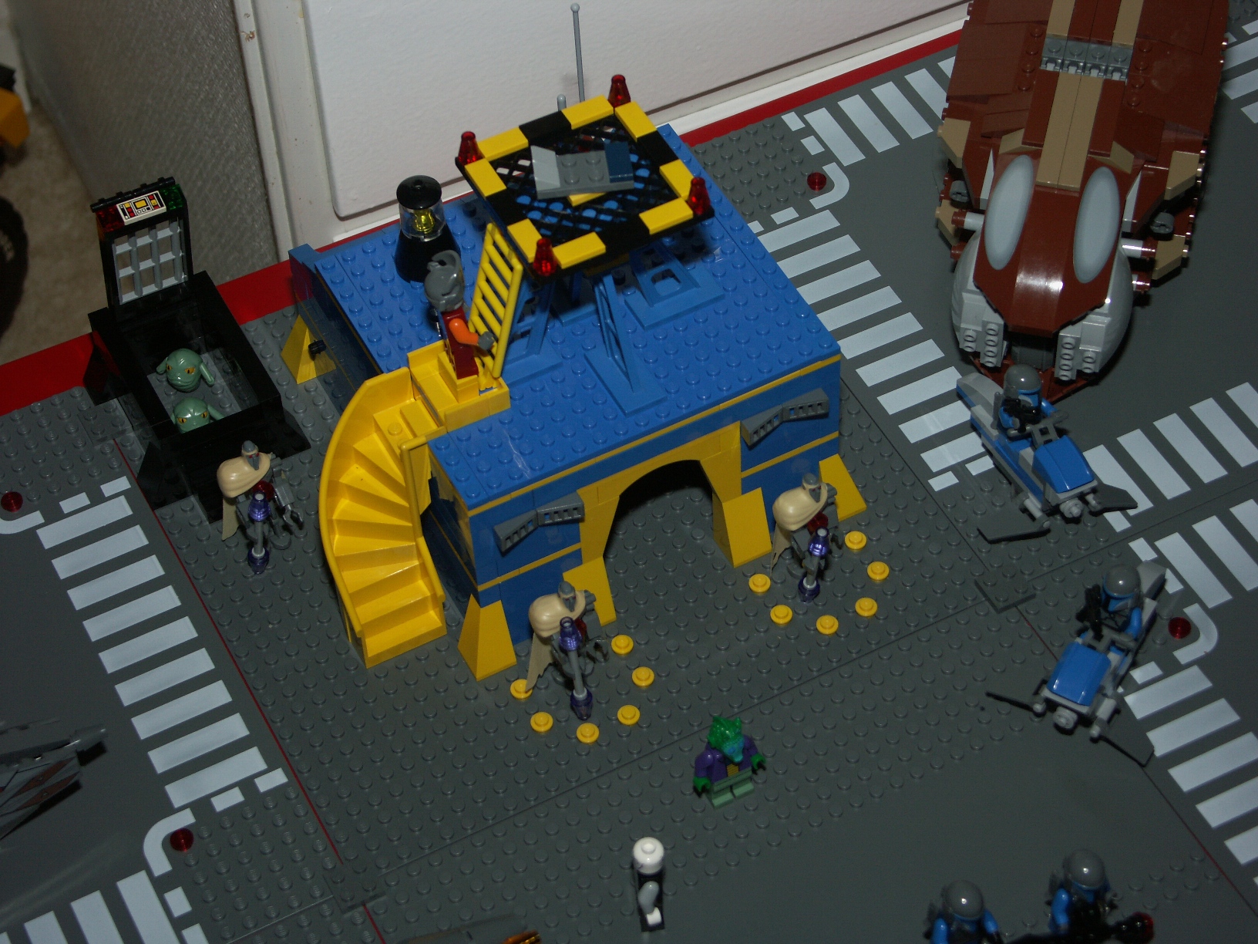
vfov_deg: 18.9
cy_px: 472
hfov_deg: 25.0
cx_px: 629
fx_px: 2835
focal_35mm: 78
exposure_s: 1/80
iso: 100
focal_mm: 20.09
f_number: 3.2
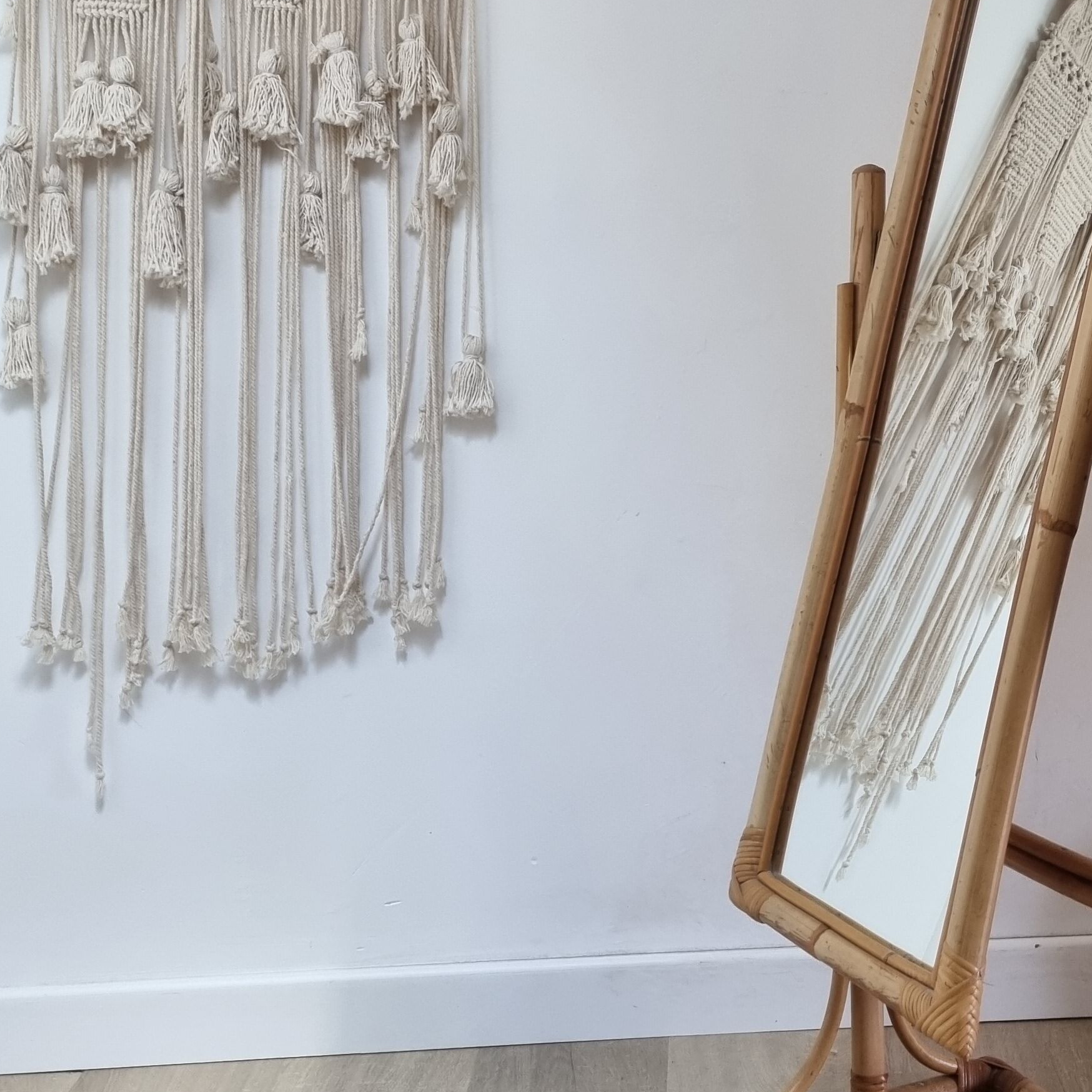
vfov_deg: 31.7
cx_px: 835
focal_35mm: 53
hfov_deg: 31.6
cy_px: 281
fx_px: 1892
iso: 160
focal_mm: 5.4
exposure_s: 1/100
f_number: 1.8
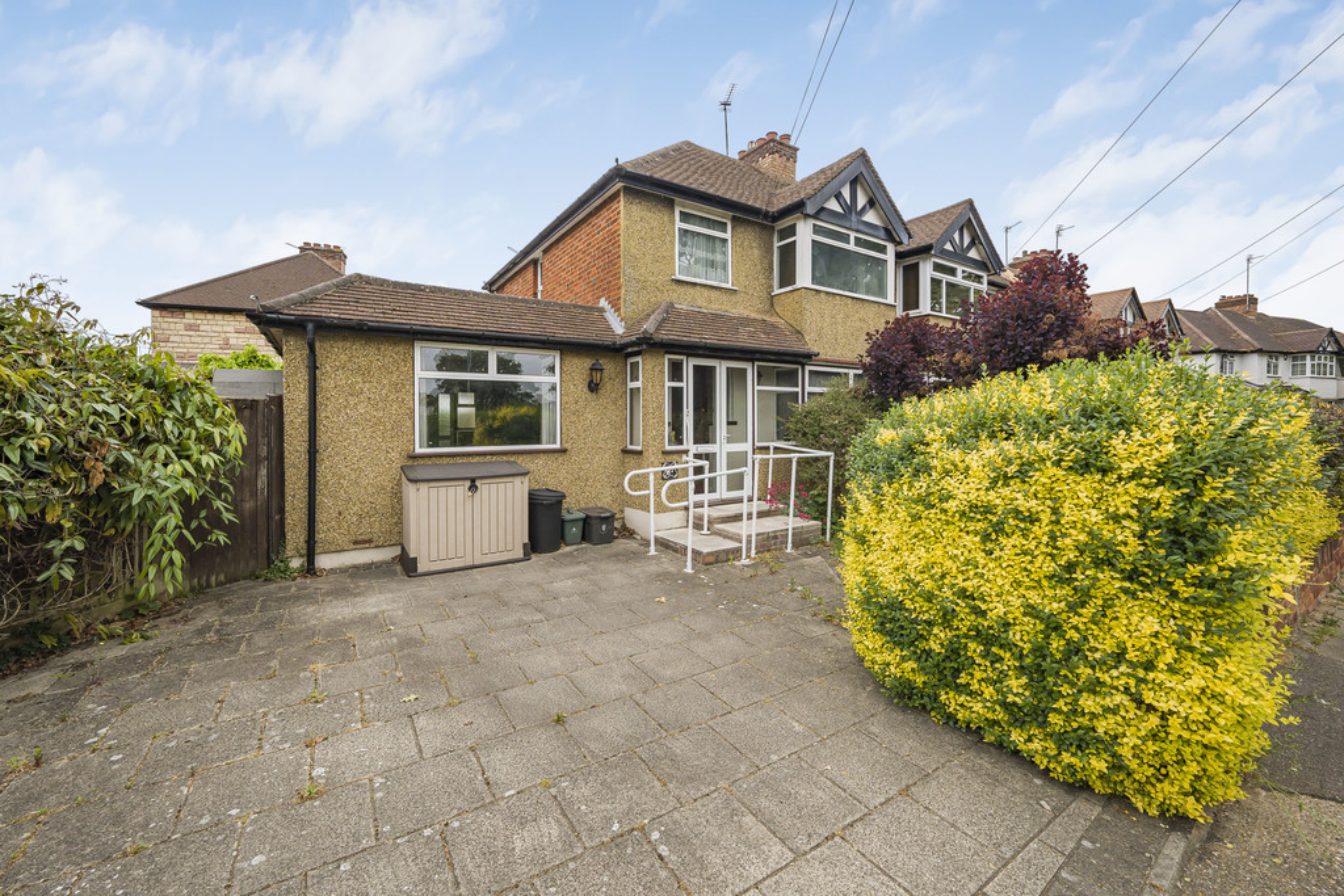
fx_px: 485
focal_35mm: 13
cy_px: 448
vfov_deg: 85.4
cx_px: 672
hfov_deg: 108.3
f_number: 9
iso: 320
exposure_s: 1/320
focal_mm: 13
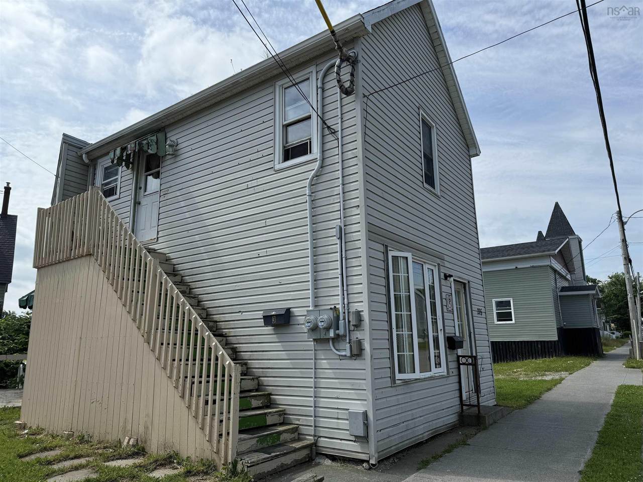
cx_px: 322
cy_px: 241
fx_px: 446
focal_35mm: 24
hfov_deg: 71.6
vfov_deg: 56.8
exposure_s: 1/5814
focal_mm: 6.76
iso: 80
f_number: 1.78
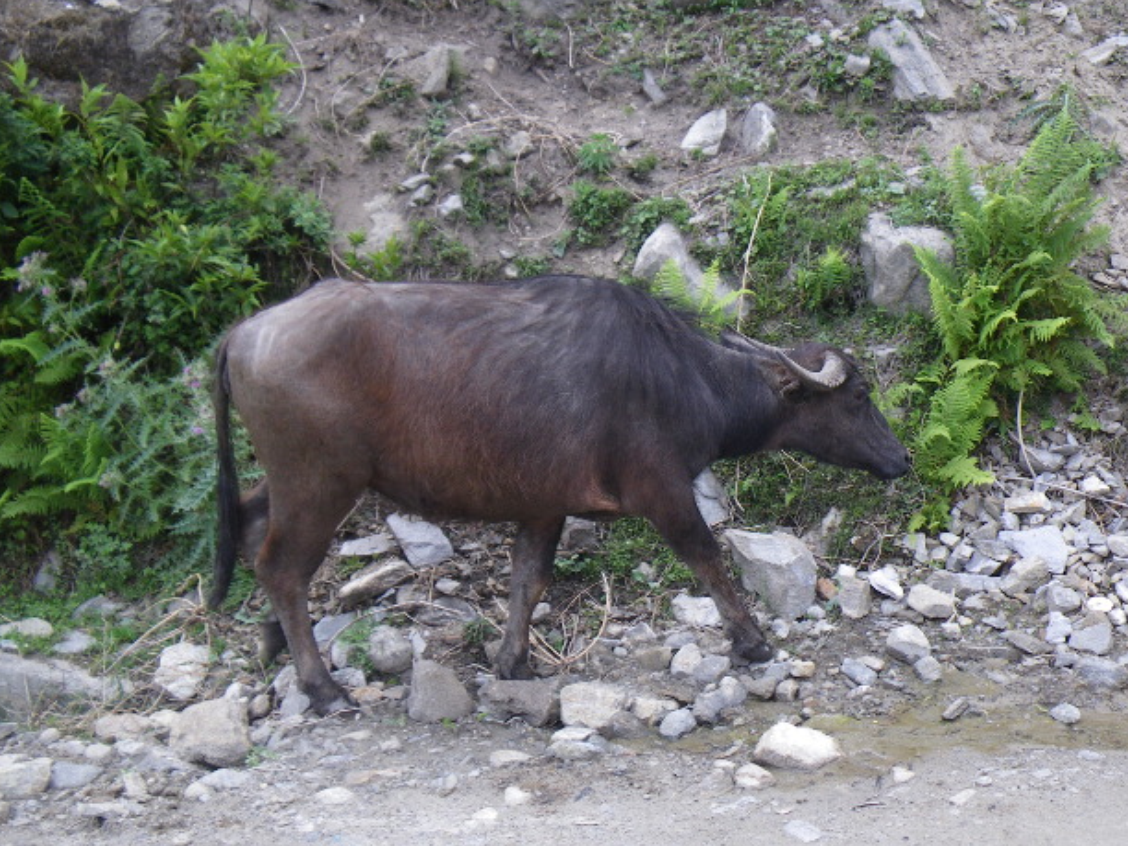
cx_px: 663
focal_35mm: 39
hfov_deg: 47.6
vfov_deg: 36.8
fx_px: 1271
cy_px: 448
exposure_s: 1/125
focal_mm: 5
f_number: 3.5
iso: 50
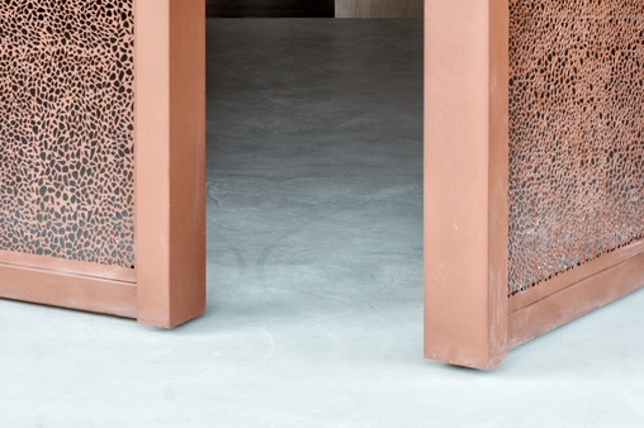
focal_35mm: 133
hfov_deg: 15.4
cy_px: -184
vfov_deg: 10.0
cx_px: 252
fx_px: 2378
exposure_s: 2
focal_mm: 45
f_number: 11
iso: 100
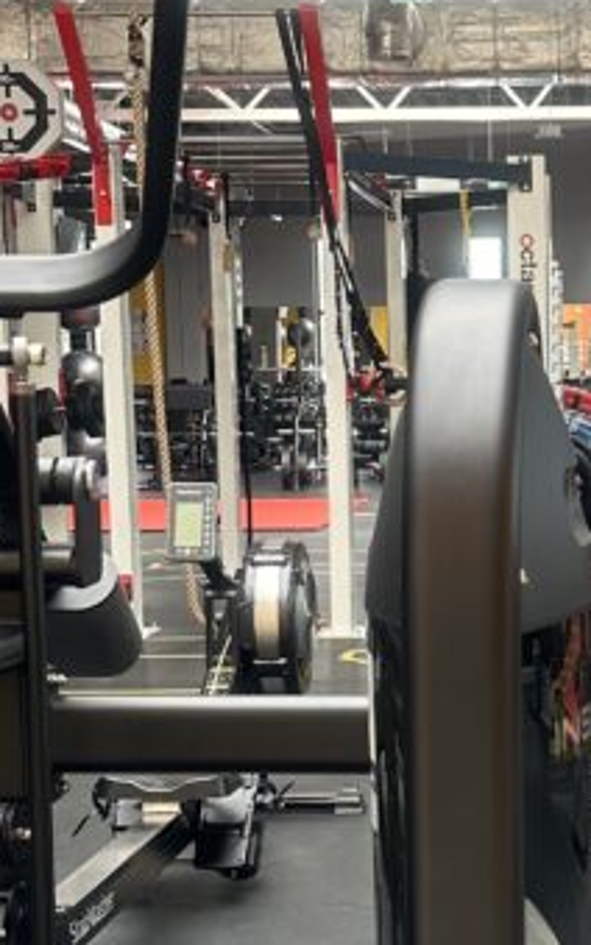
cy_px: 651
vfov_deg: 25.7
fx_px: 2061
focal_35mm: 80
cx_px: 566
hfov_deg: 16.1
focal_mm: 6.86
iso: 100
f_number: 1.78
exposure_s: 1/124
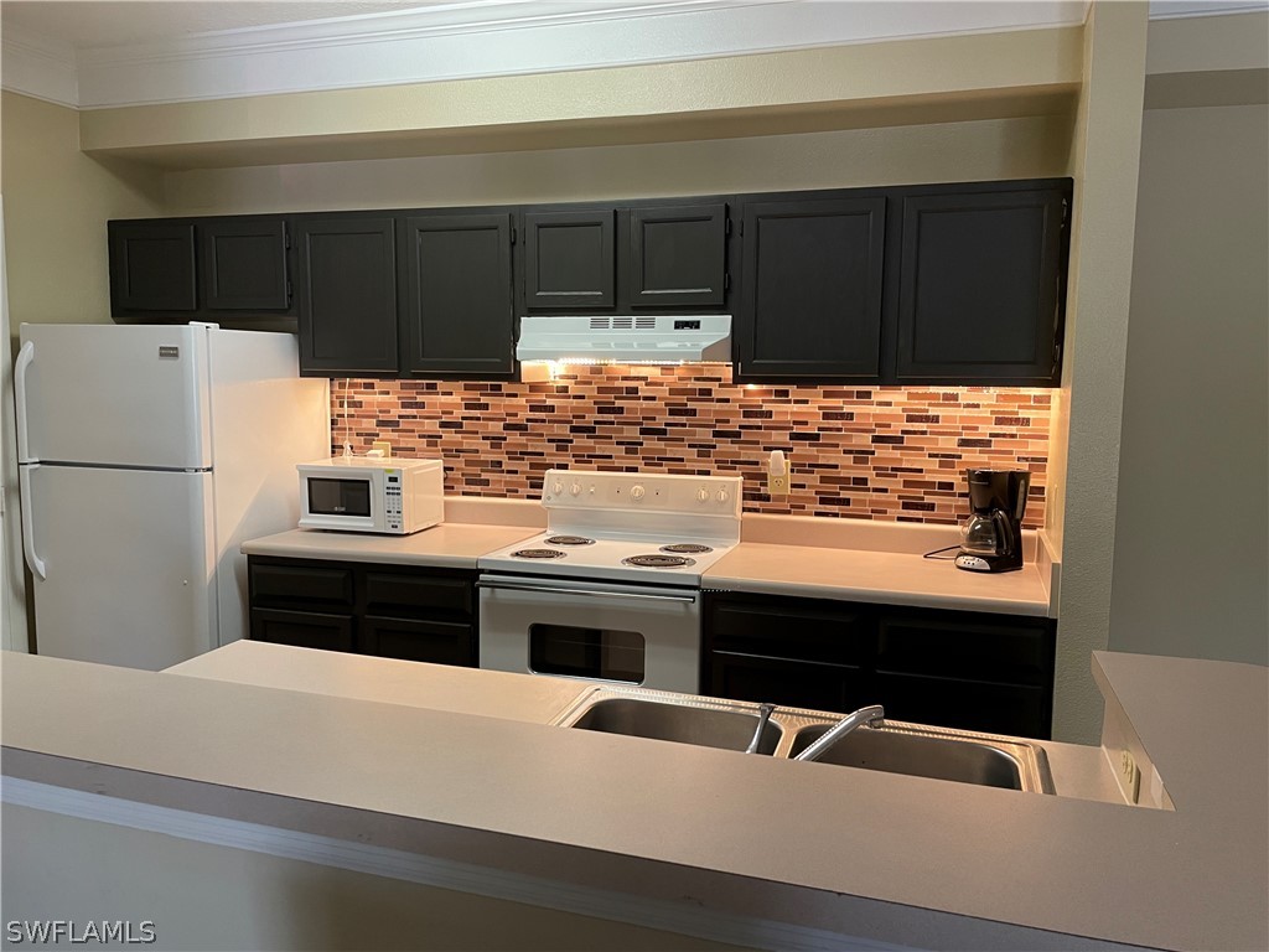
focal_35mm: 26
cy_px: 476
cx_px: 634
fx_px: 953
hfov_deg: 67.3
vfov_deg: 53.1
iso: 160
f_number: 1.6
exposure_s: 1/60
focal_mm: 4.2
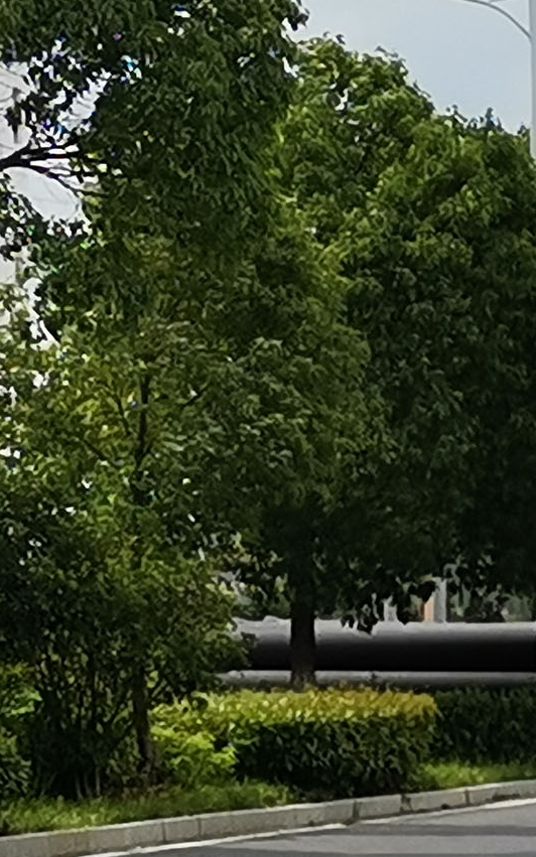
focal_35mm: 204
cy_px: 1061
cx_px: 1446
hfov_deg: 6.1
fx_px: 4767
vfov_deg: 10.1
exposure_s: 1/1733
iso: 50
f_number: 1.8
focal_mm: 4.75
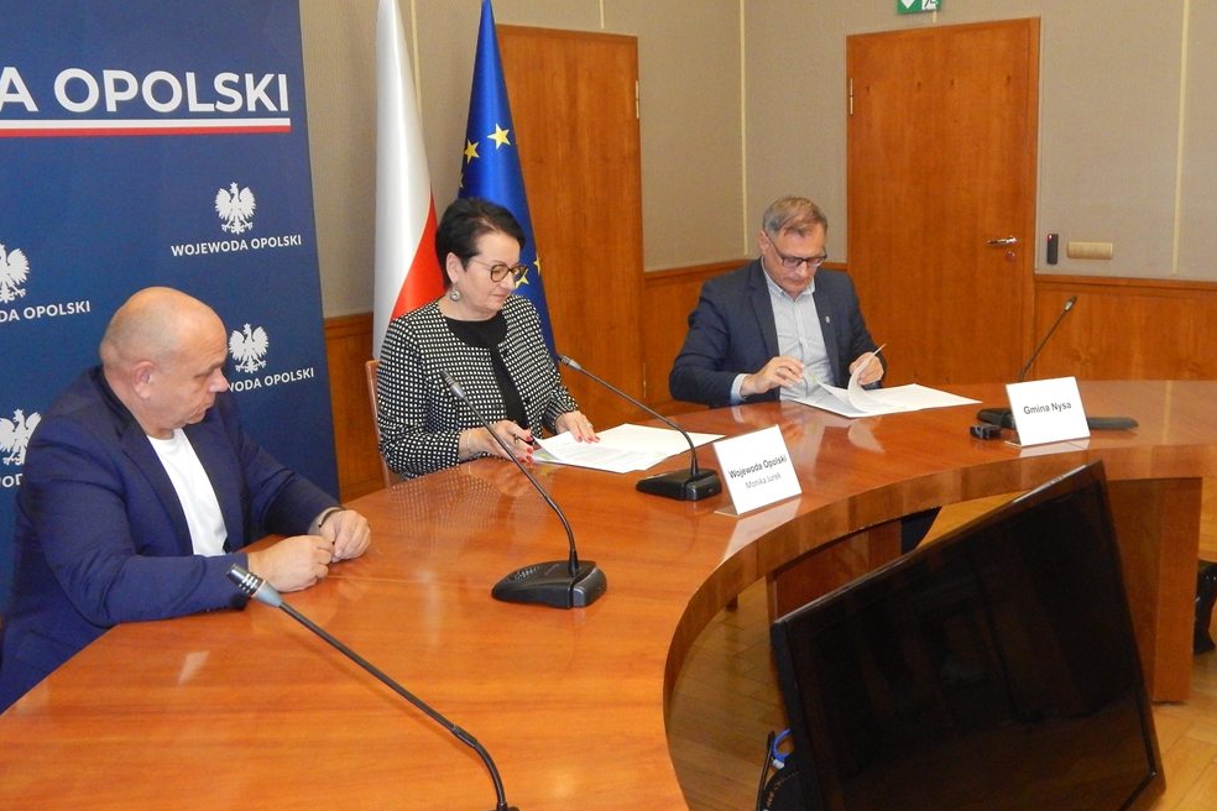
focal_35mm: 37
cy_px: 363
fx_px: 1251
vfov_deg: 35.9
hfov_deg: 51.9
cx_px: 611
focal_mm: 6.1
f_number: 3.3
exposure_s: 1/80
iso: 800
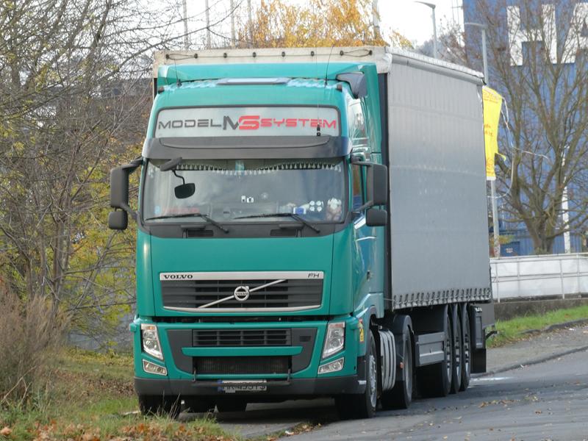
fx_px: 7899
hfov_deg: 4.3
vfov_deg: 3.2
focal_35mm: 465
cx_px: 294
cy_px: 220
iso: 320
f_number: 6
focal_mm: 83.4
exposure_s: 1/100
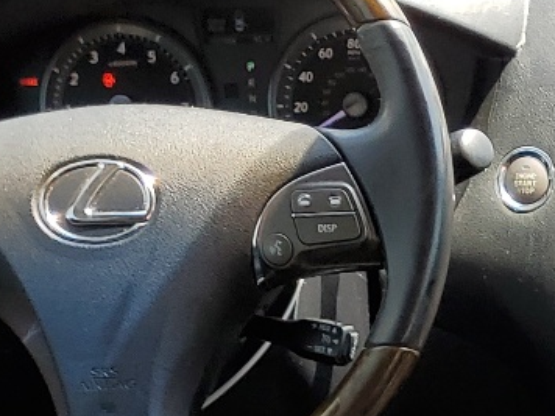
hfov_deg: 16.0
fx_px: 1876
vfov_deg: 11.8
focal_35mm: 117
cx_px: 725
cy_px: 721
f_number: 1.5
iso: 50
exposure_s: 1/270
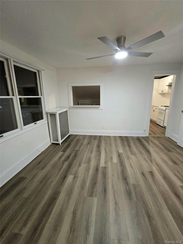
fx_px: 92
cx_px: 92
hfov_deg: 89.9
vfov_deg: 106.2
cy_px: 122
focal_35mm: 13
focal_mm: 2.2
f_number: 2.2
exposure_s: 1/60.2
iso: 800
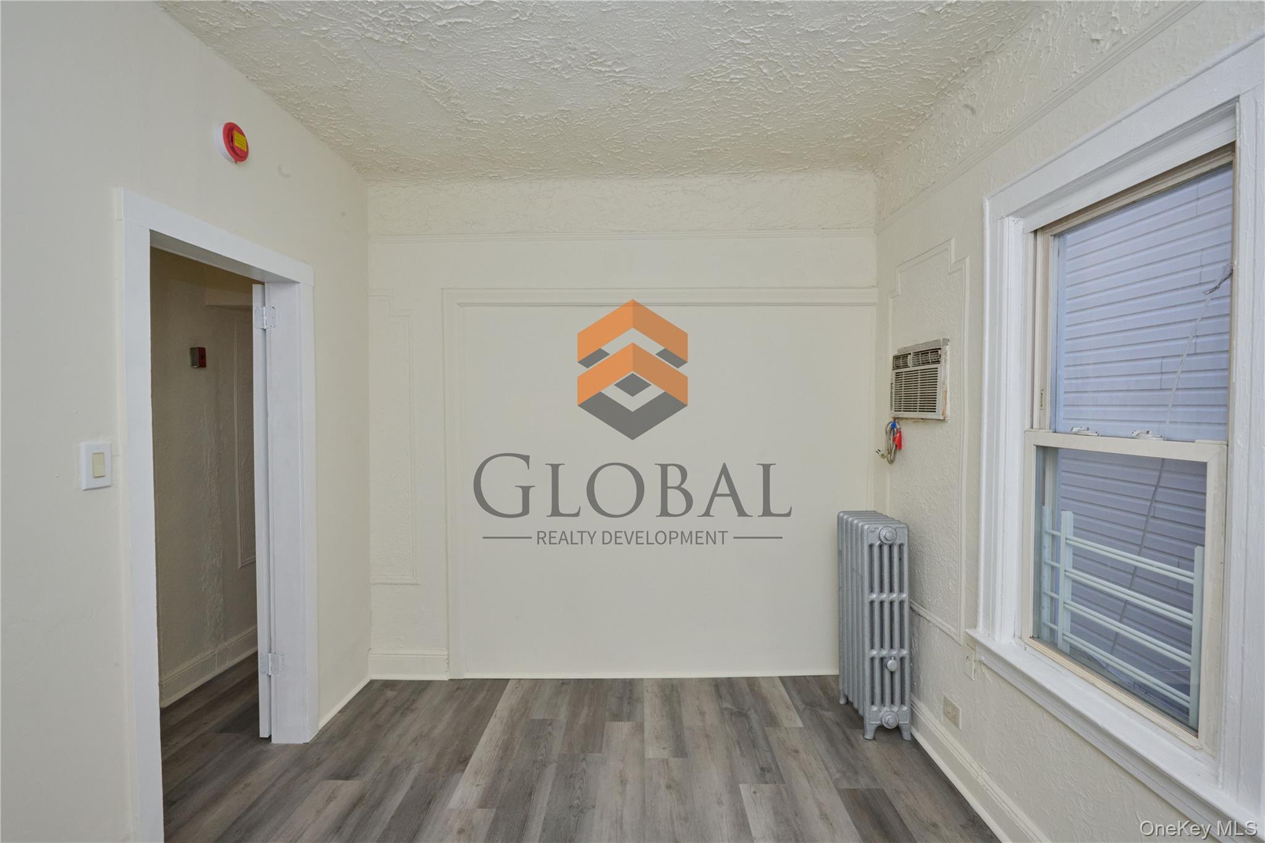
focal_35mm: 16
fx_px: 562
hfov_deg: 96.7
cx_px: 632
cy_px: 422
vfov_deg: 73.7
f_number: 16
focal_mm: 16
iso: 1600
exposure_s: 1/60
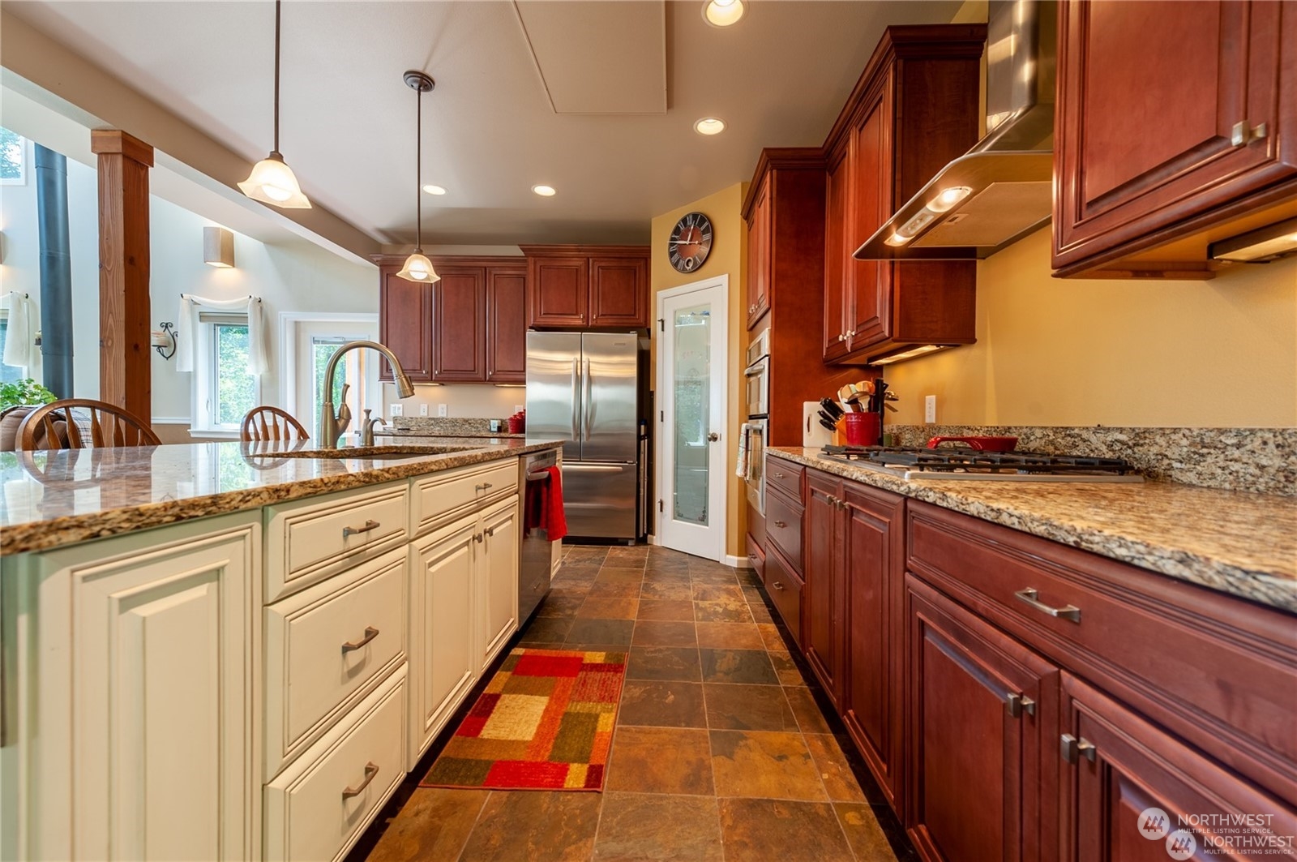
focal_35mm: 14
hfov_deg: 104.3
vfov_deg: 81.1
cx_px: 648
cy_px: 431
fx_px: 504
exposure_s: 1/40
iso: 200
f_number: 7.1
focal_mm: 14
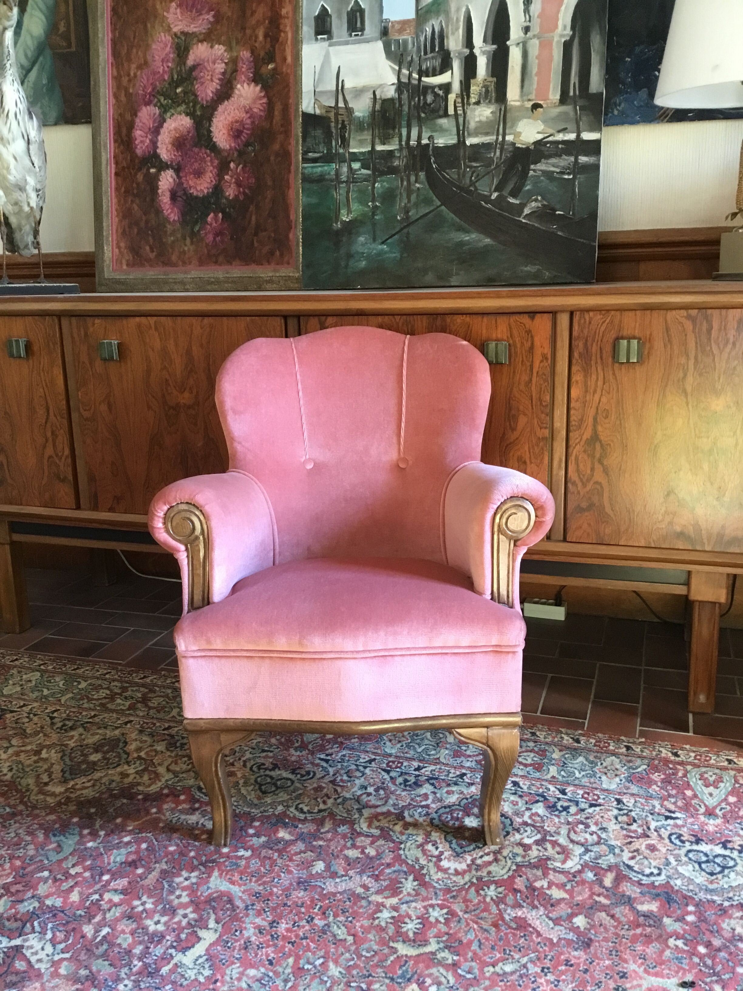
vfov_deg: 58.4
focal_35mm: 31
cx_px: 372
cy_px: 496
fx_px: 887
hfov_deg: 45.4
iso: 160
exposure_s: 1/33
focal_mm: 3.3
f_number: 2.4
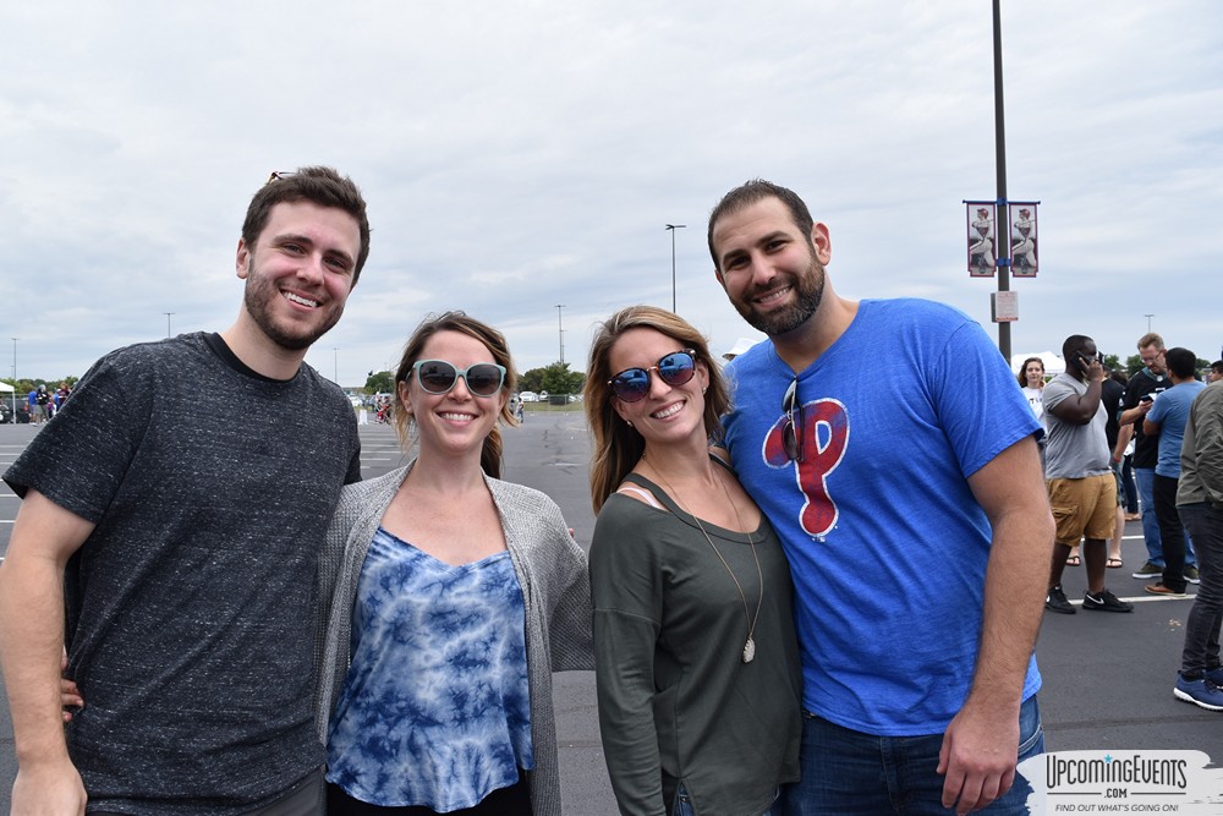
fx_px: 1019
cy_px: 408
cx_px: 612
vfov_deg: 43.6
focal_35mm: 30
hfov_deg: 61.9
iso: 250
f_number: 8
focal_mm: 20
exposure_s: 1/250
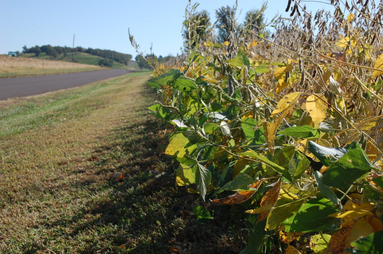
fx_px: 478
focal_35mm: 45
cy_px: 127
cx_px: 192
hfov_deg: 43.7
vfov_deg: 29.8
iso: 200
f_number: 9
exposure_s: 1/320
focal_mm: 30
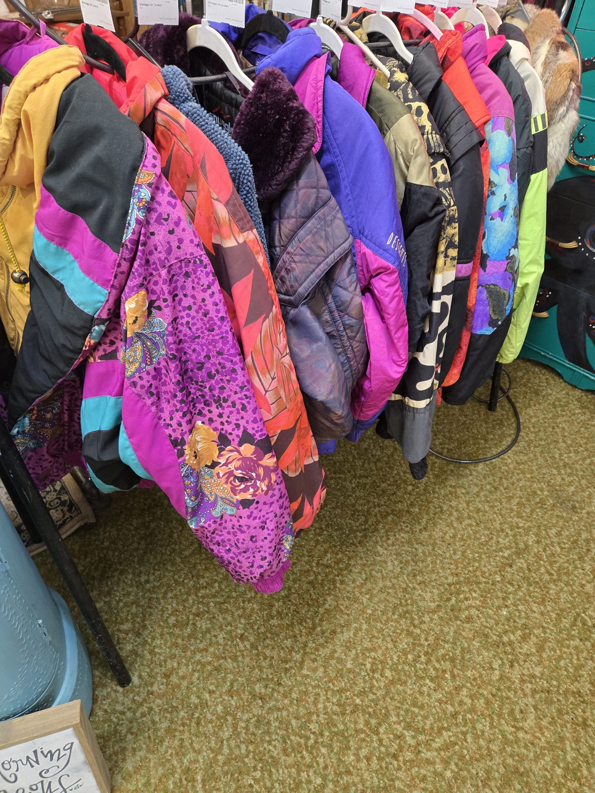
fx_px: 527
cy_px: 396
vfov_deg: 73.9
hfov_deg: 58.9
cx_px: 298
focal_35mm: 23
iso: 500
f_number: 1.8
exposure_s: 1/120
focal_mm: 5.4
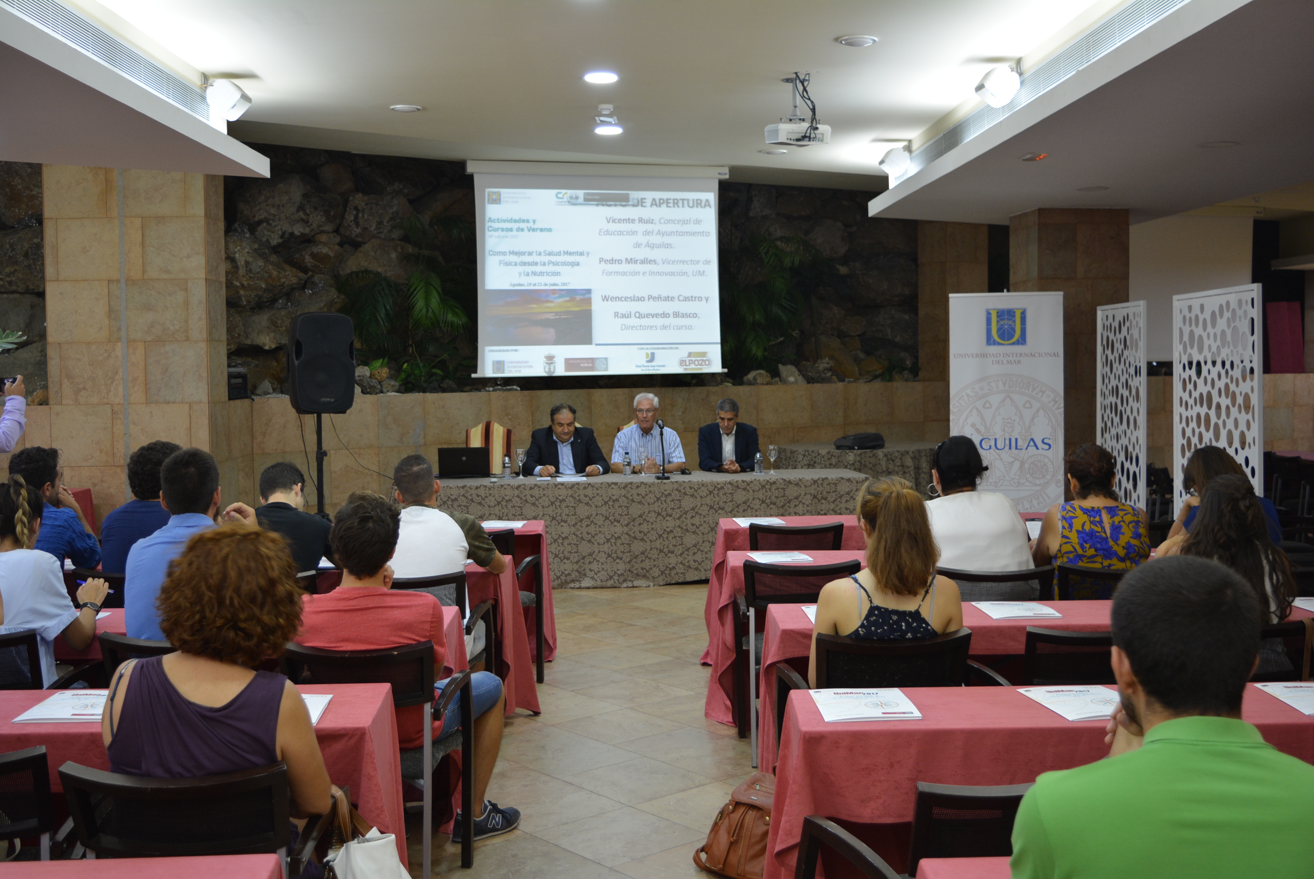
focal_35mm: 39
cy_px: 440
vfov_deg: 34.3
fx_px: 1425
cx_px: 657
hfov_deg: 49.5
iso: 400
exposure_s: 1/20
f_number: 4
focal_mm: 26
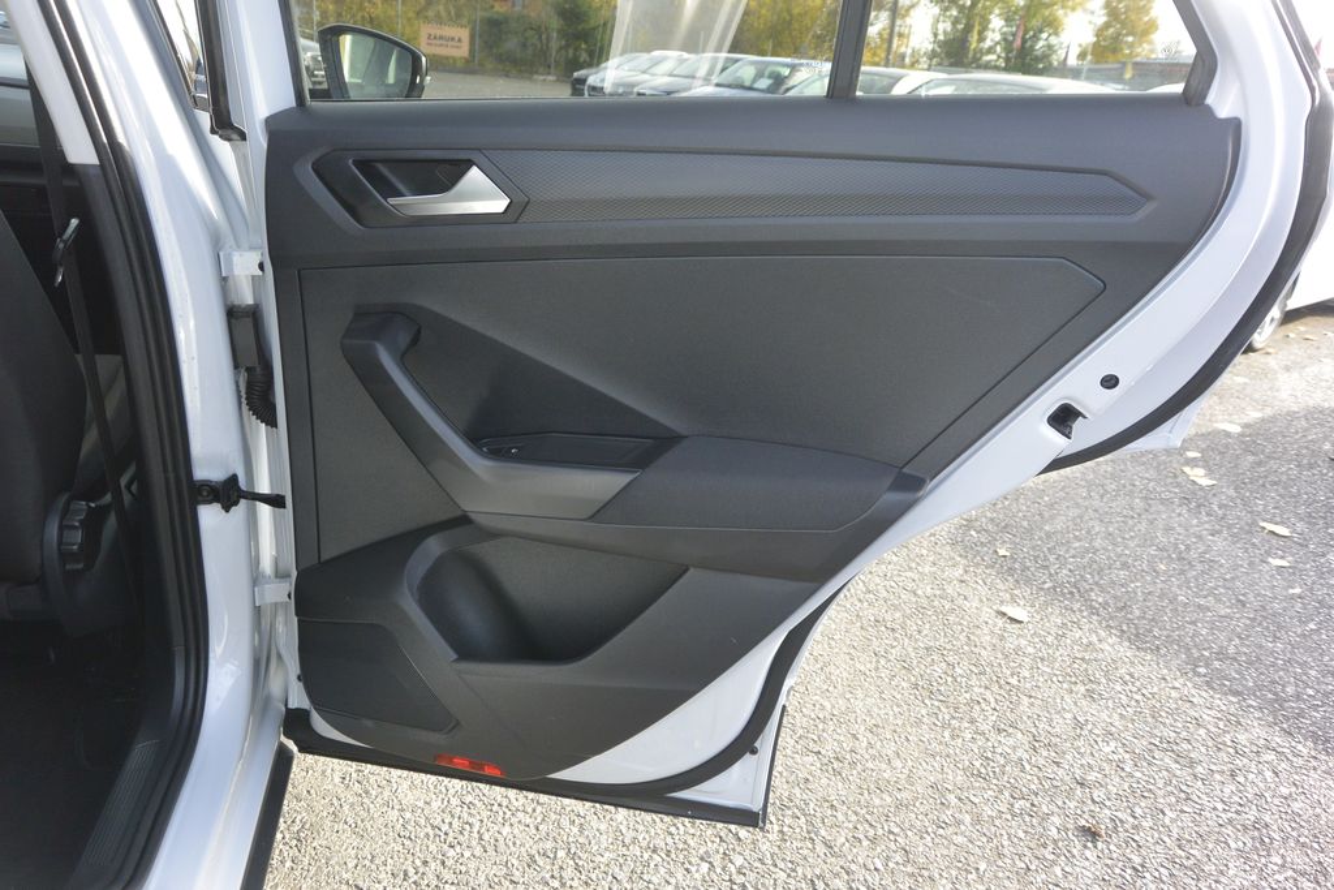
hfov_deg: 67.4
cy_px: 445
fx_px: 1001
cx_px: 667
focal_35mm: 27
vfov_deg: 47.9
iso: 200
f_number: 3.5
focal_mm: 10
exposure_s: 1/200
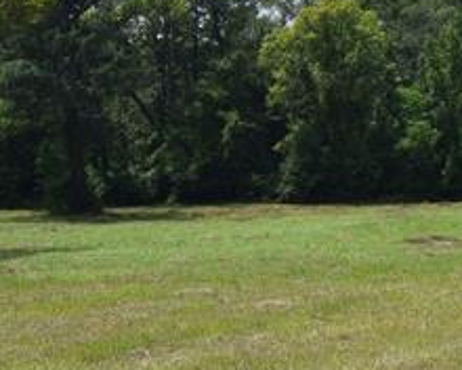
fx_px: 1613
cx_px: 722
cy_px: 151
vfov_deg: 13.1
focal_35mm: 118
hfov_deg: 15.0
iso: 200
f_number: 10
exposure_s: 1/400
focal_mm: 18
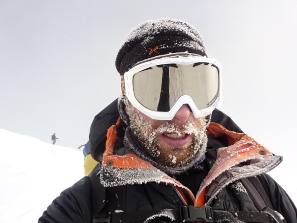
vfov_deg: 54.9
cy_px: 112
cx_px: 148
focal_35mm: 25
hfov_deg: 69.4
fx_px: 214
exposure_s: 1/320
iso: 80
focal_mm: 4.1
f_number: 4
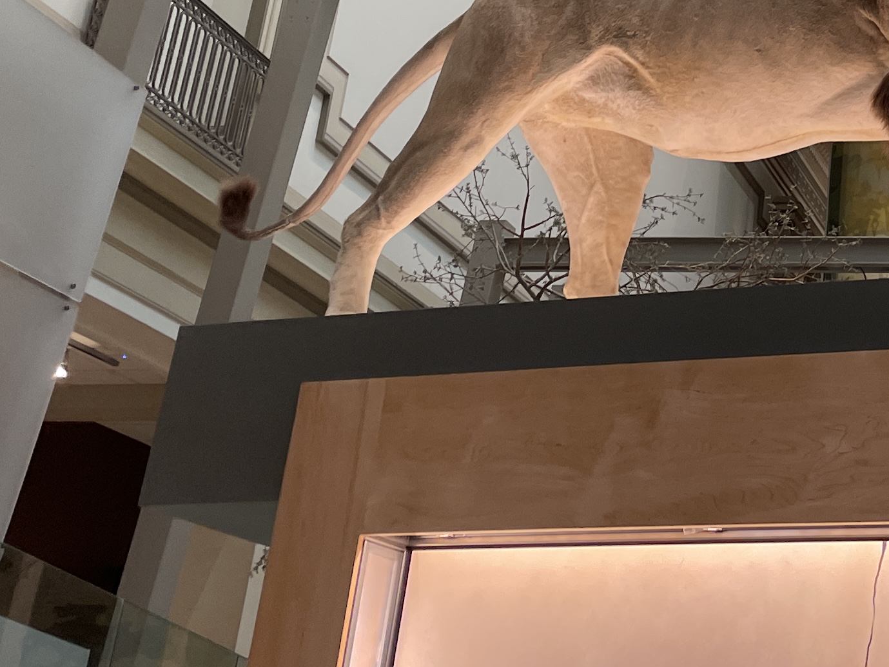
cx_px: 866
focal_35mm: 76
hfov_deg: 24.6
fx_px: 1952
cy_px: -99
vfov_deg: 18.5
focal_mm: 4.2
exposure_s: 1/63
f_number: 1.6
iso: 40
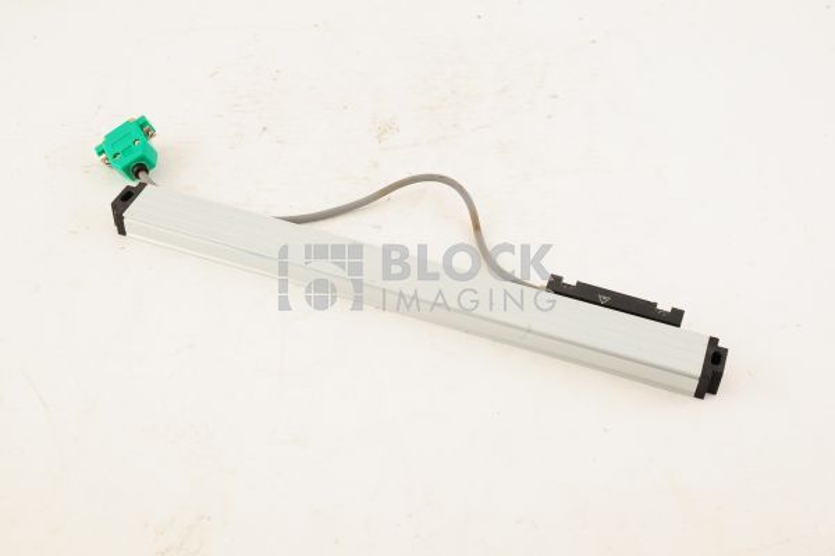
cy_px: 278
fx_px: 1159
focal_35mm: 50
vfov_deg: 26.9
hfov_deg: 39.6
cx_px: 418
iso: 1600
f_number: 13
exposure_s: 1/125
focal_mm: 50
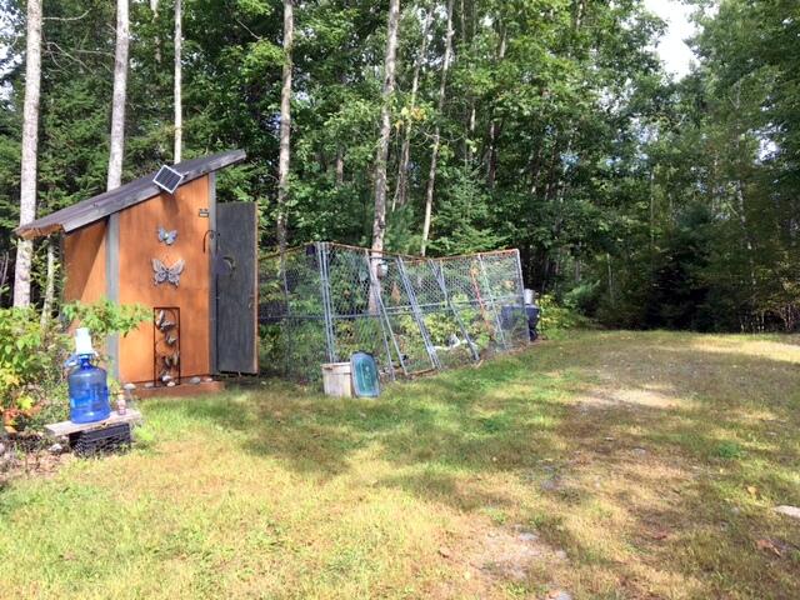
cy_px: 300
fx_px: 670
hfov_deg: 61.7
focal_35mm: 29
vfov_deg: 48.2
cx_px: 400
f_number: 2.2
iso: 25
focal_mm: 4.15
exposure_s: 1/354
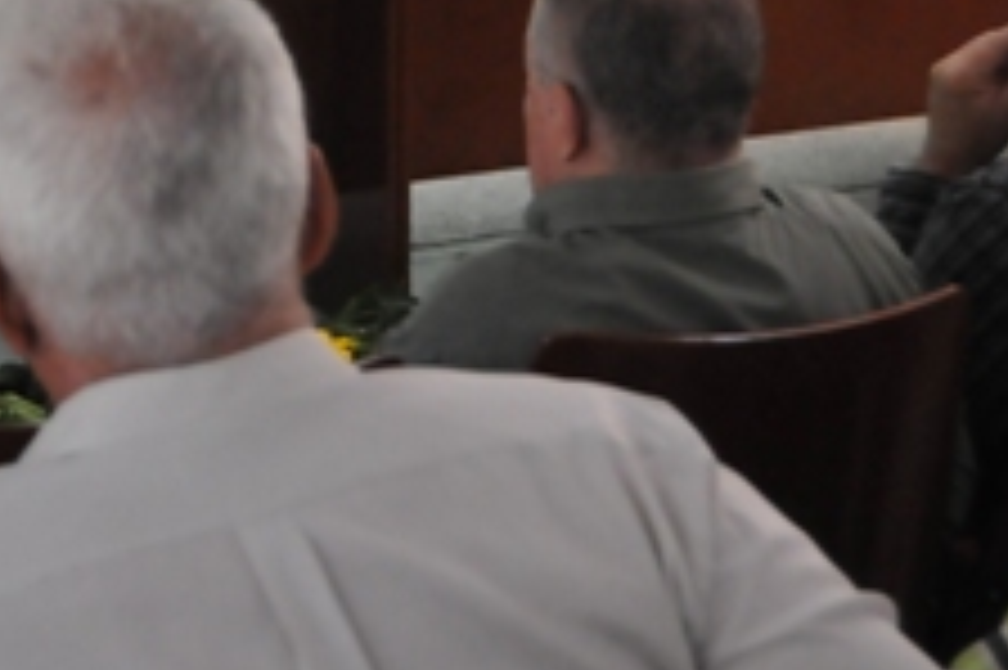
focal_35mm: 157
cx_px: -32
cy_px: -144
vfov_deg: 8.6
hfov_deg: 12.9
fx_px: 4393
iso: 1600
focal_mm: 32
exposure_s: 1/60
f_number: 4
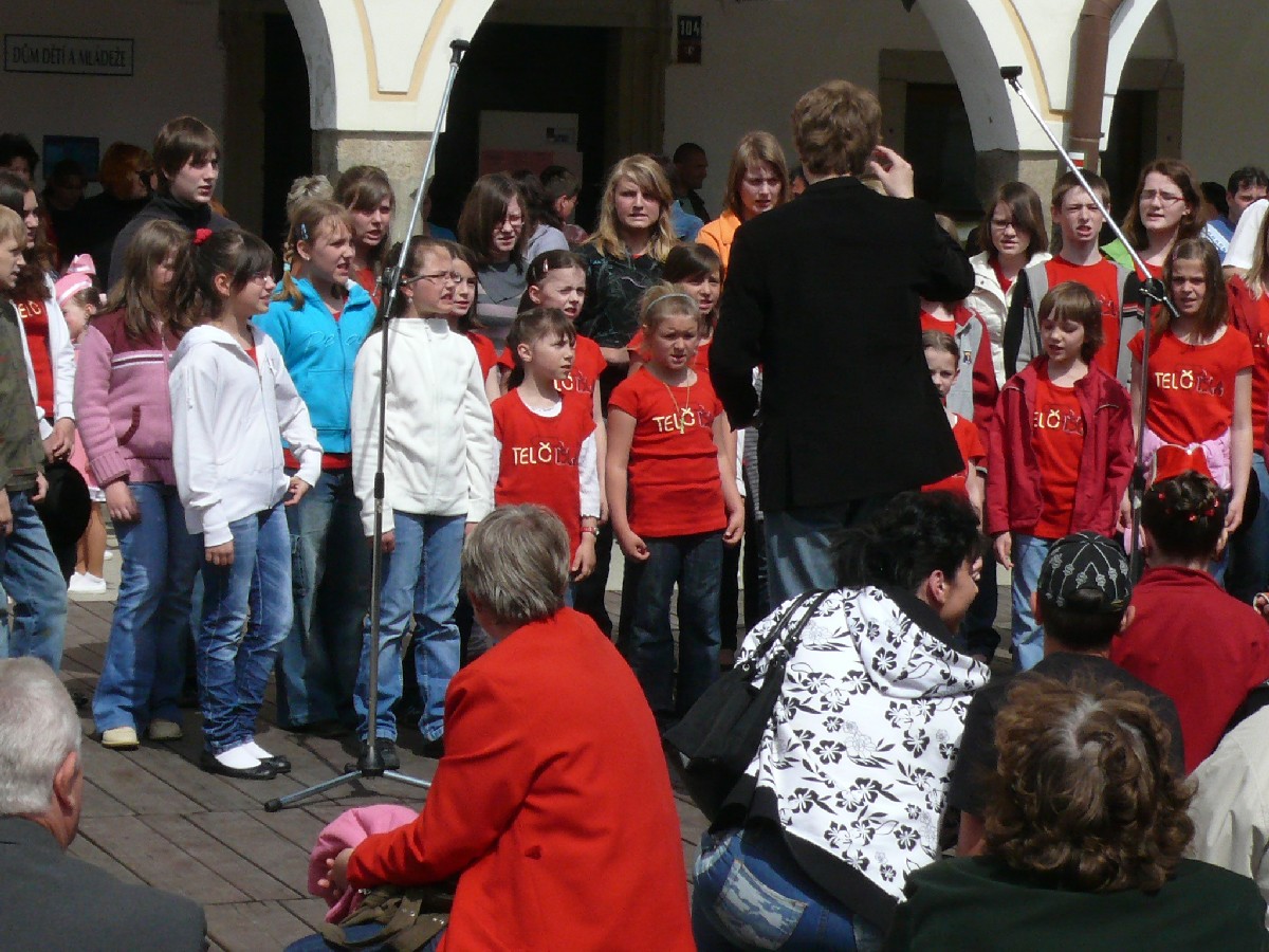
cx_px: 634
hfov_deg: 20.2
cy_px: 476
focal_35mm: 97
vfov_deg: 15.2
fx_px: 3556
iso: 200
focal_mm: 13.2
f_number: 8
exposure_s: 1/800
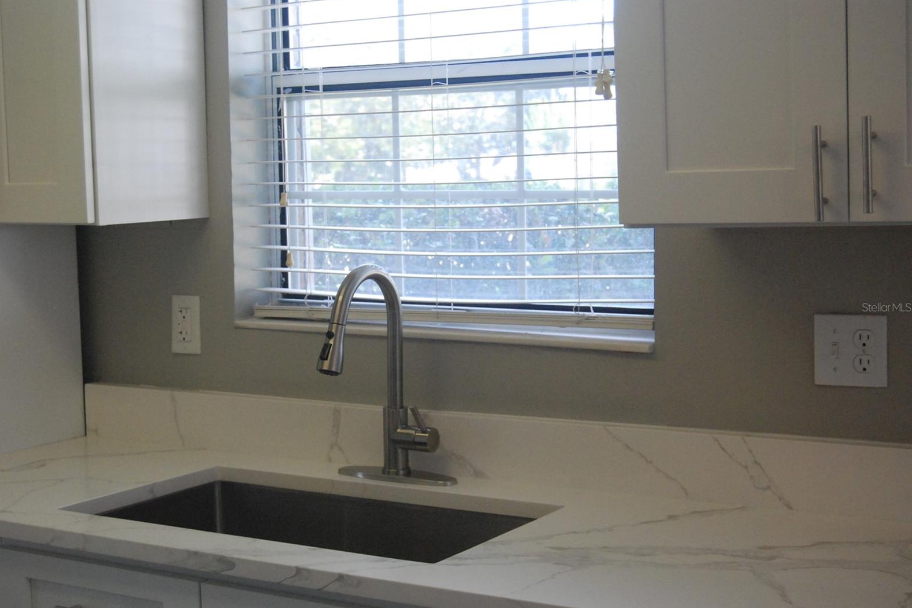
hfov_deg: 34.5
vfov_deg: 23.4
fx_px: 1469
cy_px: 307
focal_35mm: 58
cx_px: 450
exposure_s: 1/160
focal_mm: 38
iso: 1600
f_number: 6.3
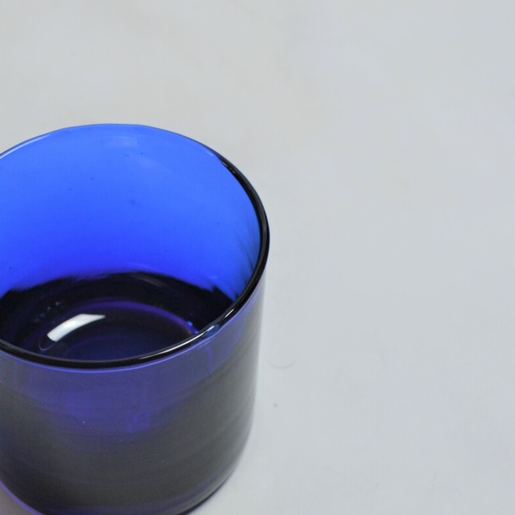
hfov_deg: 23.7
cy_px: 342
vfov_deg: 23.9
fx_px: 1212
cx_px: 121
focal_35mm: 72
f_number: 4.5
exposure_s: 1/30
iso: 400
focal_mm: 28
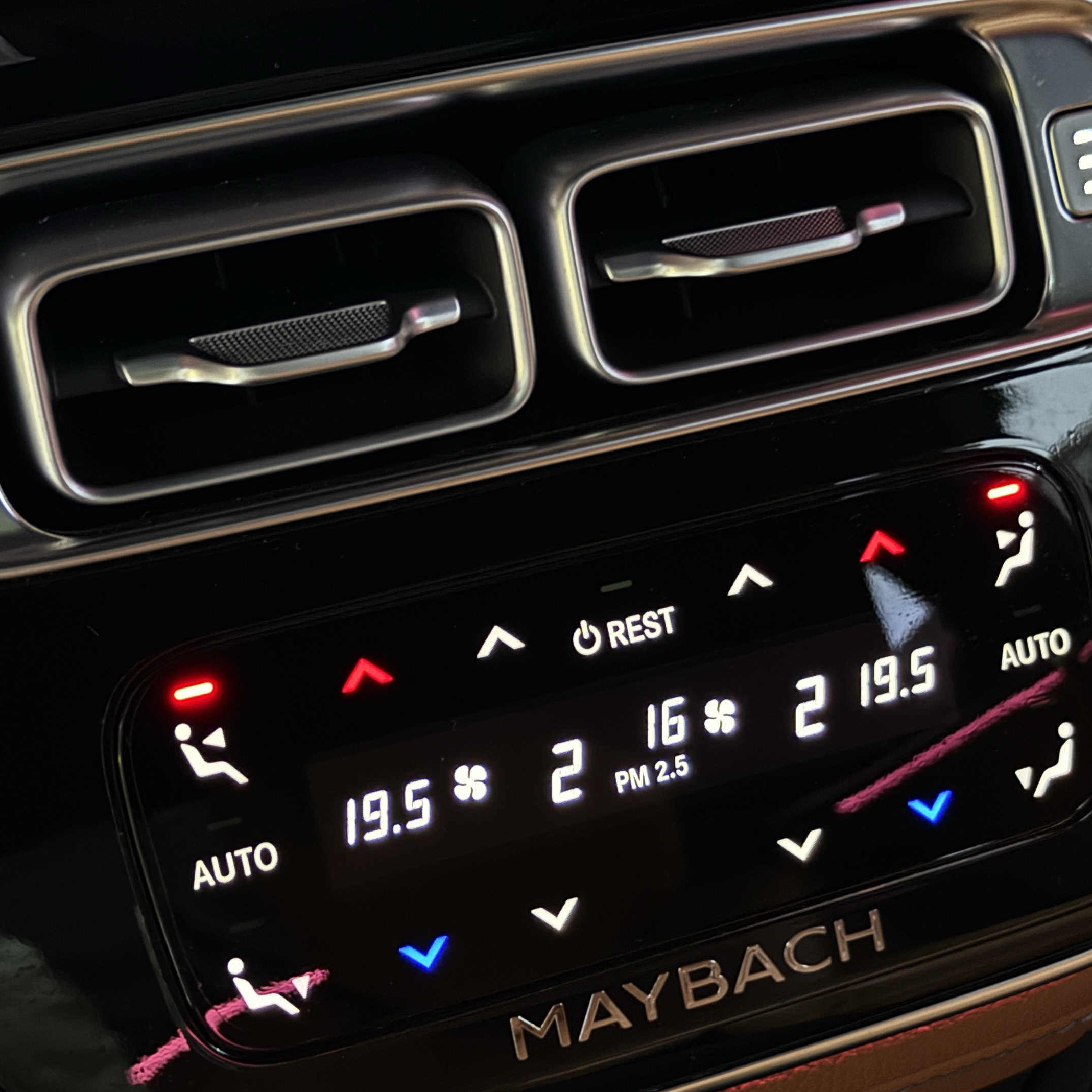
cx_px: 546
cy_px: 719
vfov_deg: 21.6
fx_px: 2855
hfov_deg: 21.7
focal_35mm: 80
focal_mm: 6.76
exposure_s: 1/5
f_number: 1.78
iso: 800
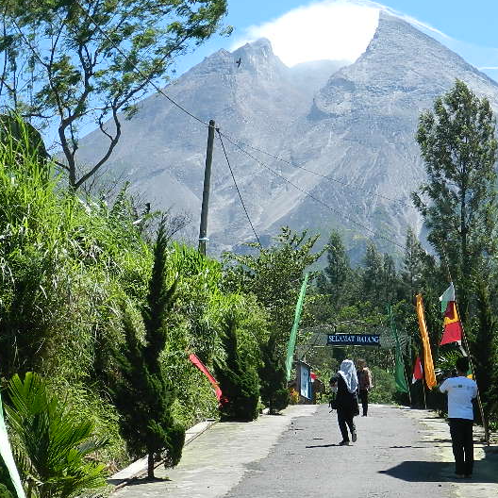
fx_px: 1953
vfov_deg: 14.5
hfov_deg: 14.5
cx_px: 336
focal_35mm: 120
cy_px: 267
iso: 80
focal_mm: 12.6
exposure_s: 1/400
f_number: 4
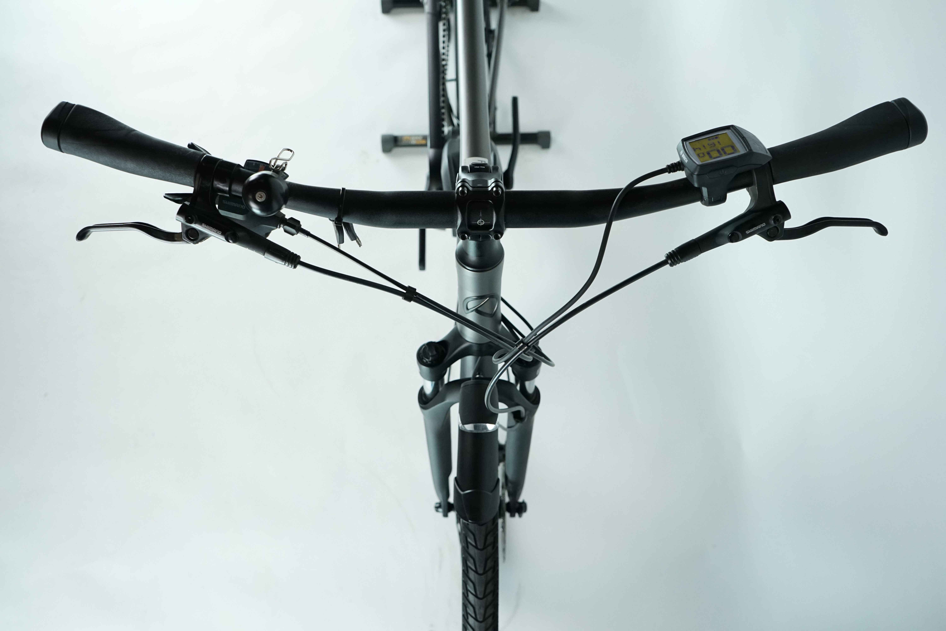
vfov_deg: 43.6
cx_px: 473
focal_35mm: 30
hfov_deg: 61.9
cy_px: 316
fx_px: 788
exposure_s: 1/200
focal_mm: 30
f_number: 5
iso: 2000
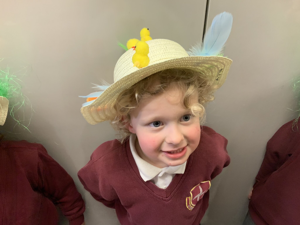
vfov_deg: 48.2
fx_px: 251
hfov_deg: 61.7
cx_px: 150
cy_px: 112
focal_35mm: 29
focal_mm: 3
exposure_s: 1/50
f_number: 1.8
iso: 160
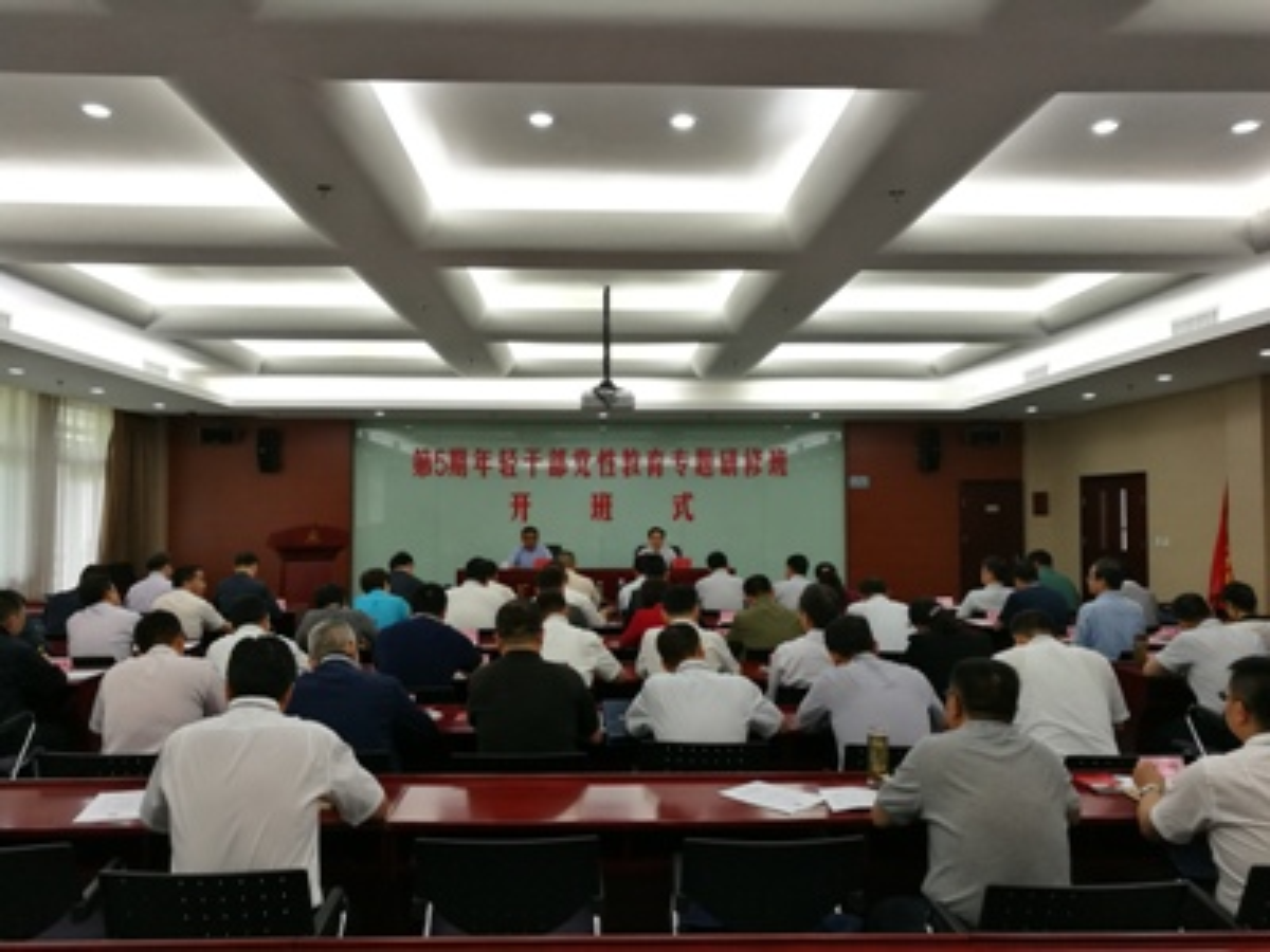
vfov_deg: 51.4
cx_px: 635
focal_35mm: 27
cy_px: 476
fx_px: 991
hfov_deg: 65.3
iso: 200
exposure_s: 1/50
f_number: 2.2
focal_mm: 4.5
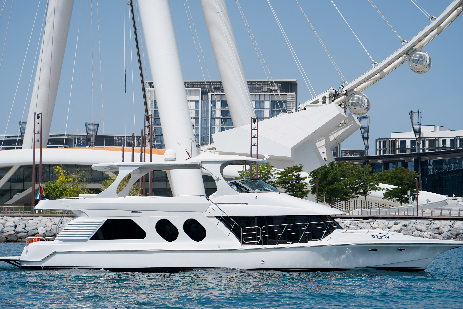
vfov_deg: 14.4
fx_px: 1222
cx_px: 232
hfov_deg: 21.5
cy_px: 150
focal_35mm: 95
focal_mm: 85
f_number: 4.5
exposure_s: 1/1600
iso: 100
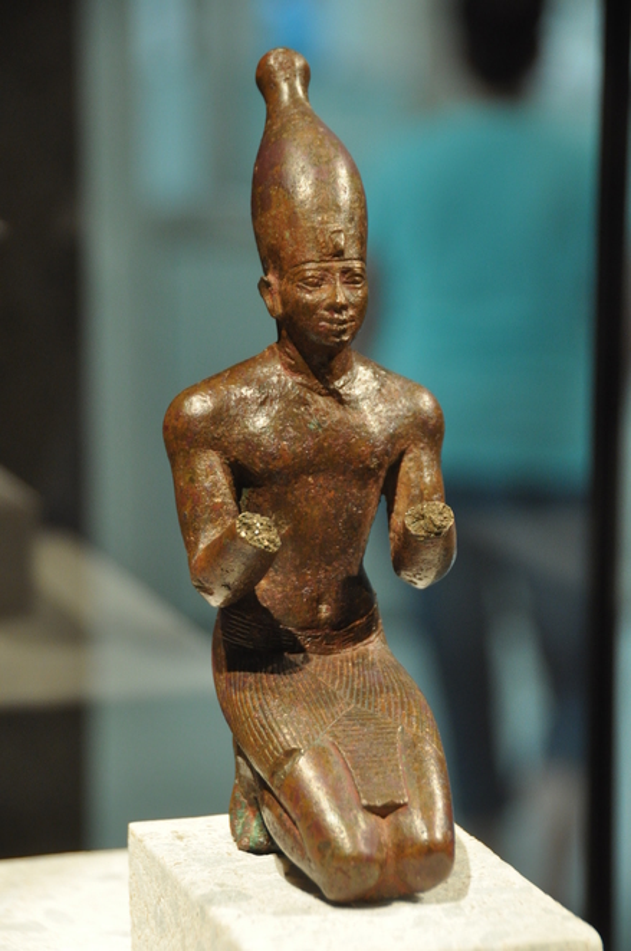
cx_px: 316
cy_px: 476
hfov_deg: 11.1
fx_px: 3246
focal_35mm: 123
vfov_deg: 16.7
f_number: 5
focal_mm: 82
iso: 1000
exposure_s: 1/60
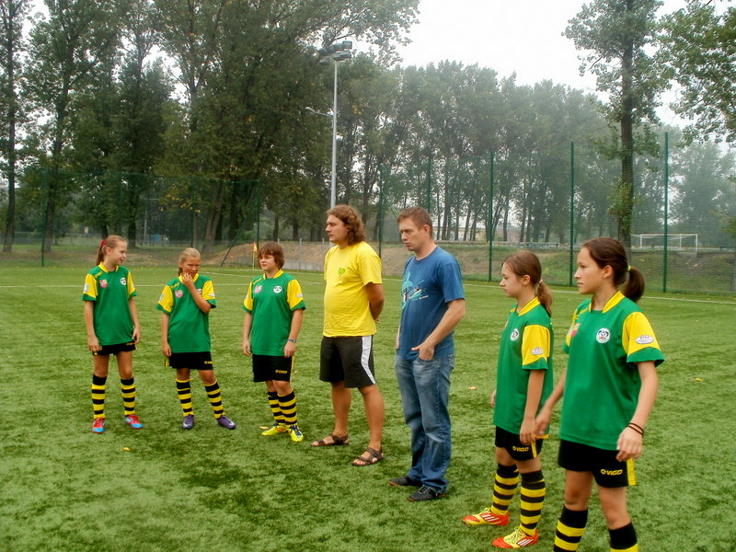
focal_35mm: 36
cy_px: 276
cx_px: 368
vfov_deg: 39.7
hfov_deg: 51.4
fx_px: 765
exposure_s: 1/100
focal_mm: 6.3
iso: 100
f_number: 5.6
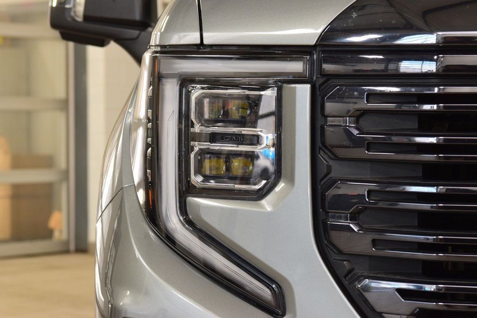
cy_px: 159
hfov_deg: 19.5
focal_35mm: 105
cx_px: 238
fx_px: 1391
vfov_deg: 13.0
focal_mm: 70
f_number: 7.1
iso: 1000
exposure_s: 1/30
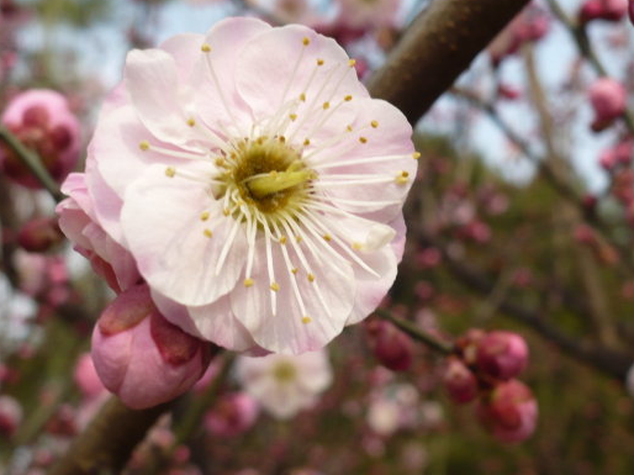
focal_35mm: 47
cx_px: 374
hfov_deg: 40.3
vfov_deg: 30.8
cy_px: 212
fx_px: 860
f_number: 8
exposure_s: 1/160
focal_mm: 5.8
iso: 100
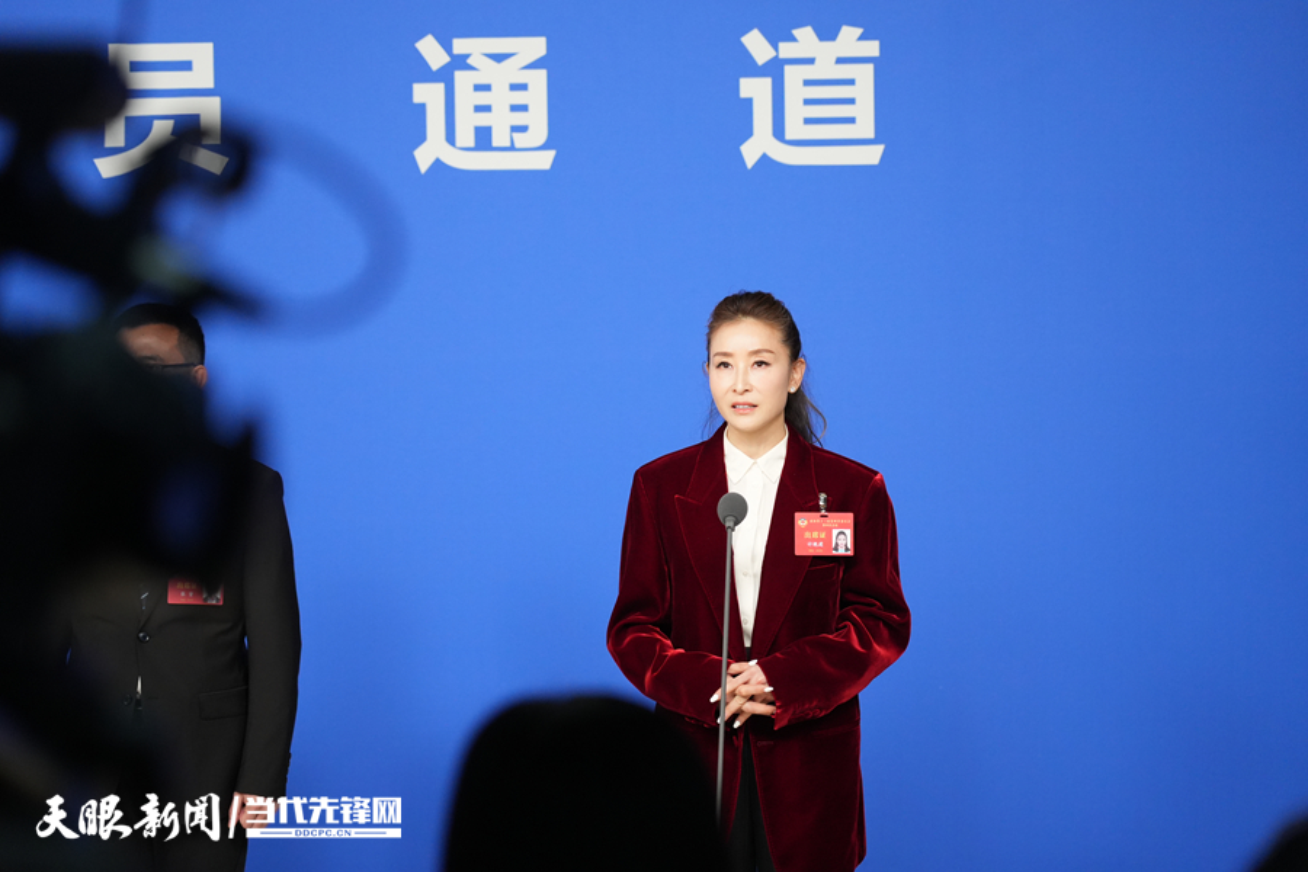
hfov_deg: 19.5
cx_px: 654
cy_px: 436
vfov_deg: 13.0
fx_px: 3815
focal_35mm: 105
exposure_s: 1/320
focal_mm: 105
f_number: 4
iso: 3200
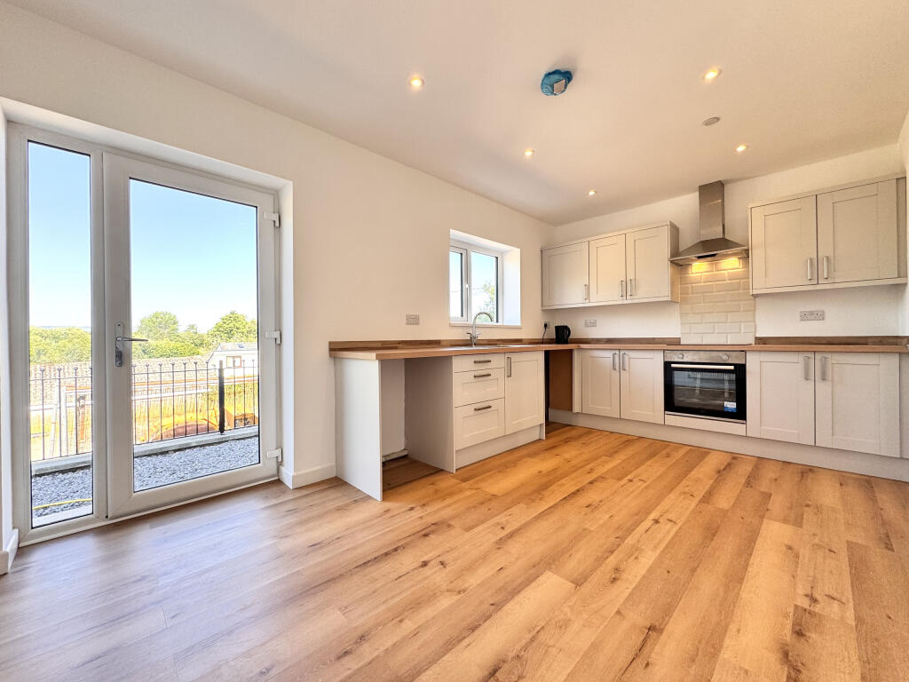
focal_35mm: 14
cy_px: 341
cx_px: 454
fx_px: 368
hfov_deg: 102.1
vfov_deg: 85.7
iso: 64
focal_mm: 2.22
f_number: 2.2
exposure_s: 1/99
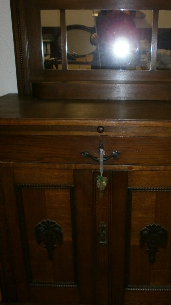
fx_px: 282
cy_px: 147
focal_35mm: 35
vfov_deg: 56.6
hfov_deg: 33.5
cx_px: 109
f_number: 2.9
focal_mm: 4.8
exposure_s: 1/30
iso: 125
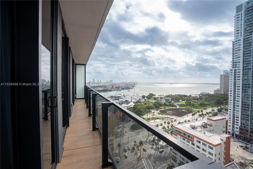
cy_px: 84
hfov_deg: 96.7
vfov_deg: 73.8
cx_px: 126
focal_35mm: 16
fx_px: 112
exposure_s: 1/250
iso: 100
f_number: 7.1
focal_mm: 16
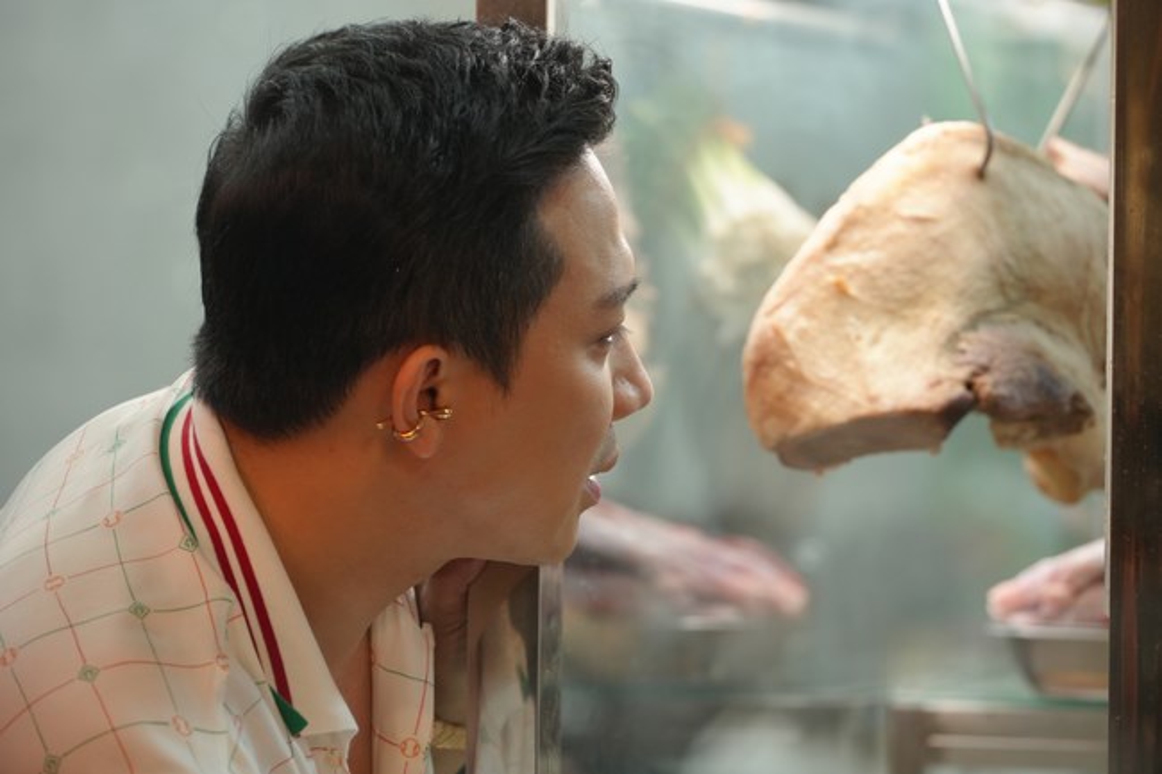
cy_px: 387
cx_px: 581
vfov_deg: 6.9
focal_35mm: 200
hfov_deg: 10.3
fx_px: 6454
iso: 2500
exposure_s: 1/100
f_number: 5
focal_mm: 200
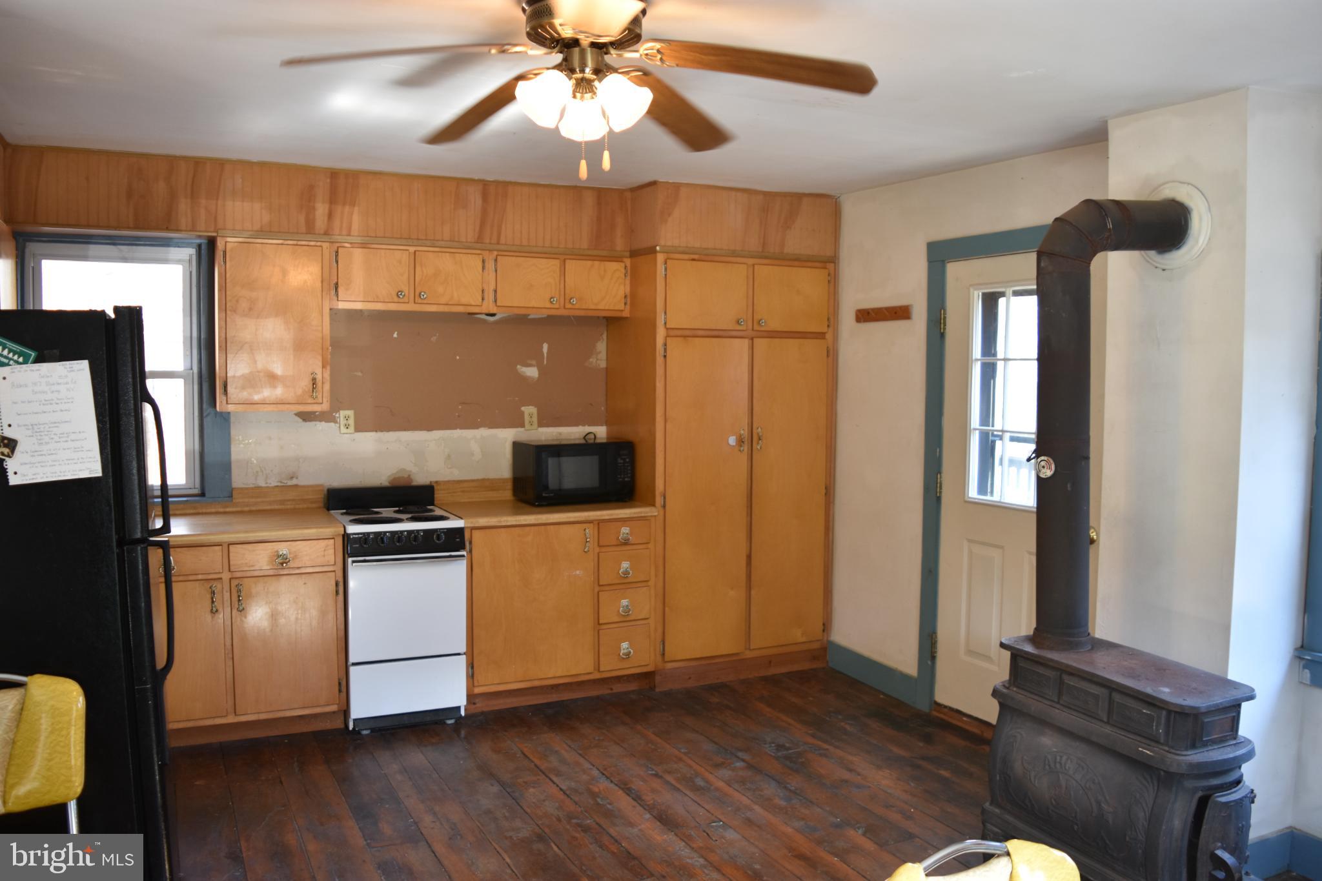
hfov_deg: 67.4
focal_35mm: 27
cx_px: 661
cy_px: 440
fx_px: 991
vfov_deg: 47.9
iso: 400
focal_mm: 18
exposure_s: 1/40
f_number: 3.5
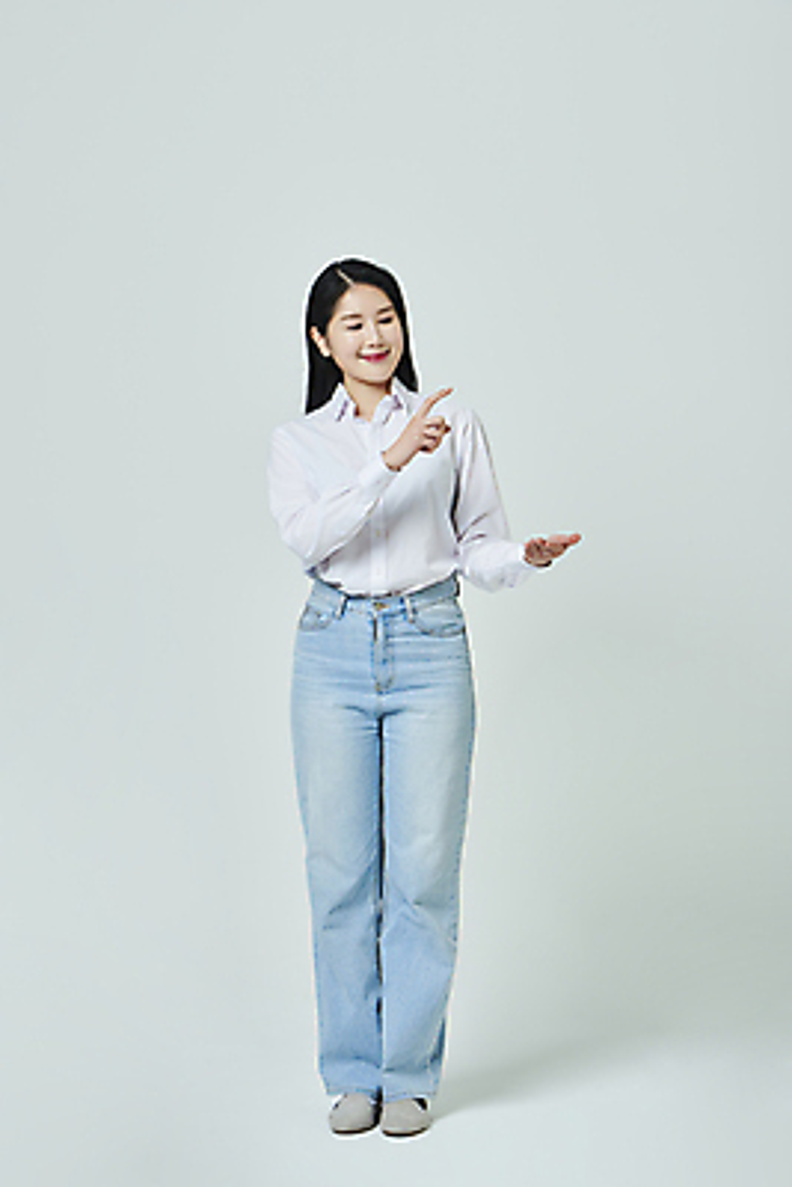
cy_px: 594
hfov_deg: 19.5
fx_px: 2308
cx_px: 396
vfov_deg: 28.8
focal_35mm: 70
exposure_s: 1/125
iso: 100
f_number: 11
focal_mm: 70
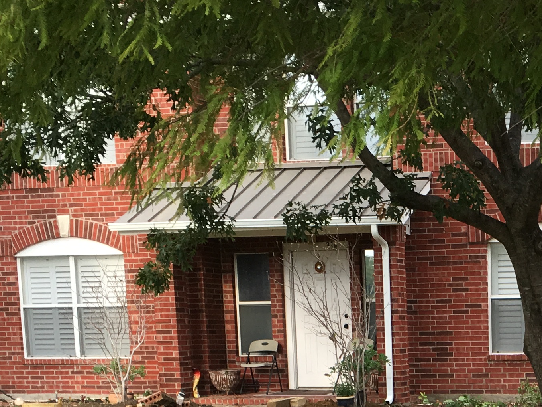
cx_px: 550
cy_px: 583
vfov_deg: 15.9
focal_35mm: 86
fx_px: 1347
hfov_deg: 21.9
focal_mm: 4.15
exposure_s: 1/120
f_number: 2.2
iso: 32
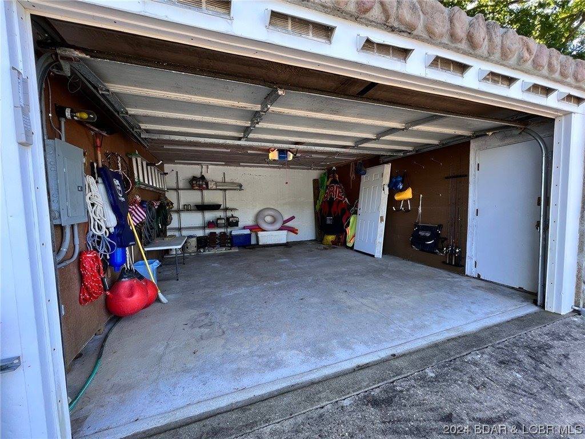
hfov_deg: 106.2
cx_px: 292
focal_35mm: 13
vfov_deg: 89.9
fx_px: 220
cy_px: 220
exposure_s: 1/99
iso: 50
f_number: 1.8
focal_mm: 1.57
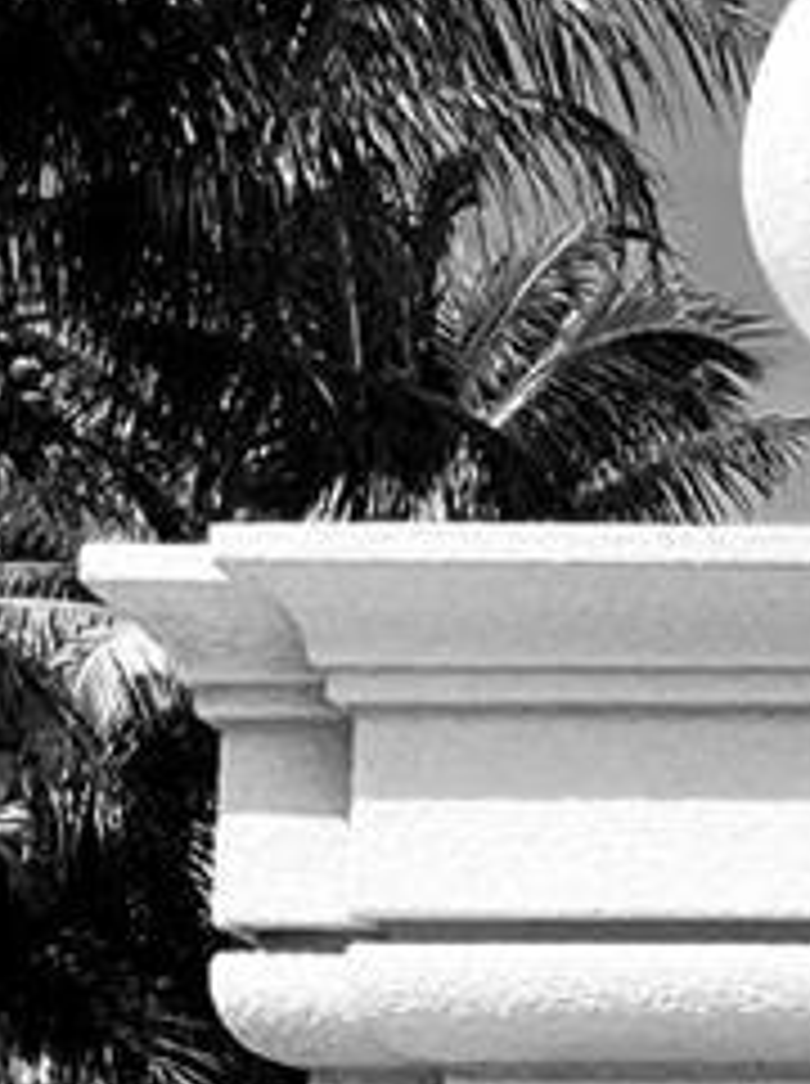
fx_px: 5193
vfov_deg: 11.9
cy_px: 436
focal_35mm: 166
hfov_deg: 8.8
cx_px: 954
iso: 50
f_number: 1.5
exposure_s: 1/5587
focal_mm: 5.7
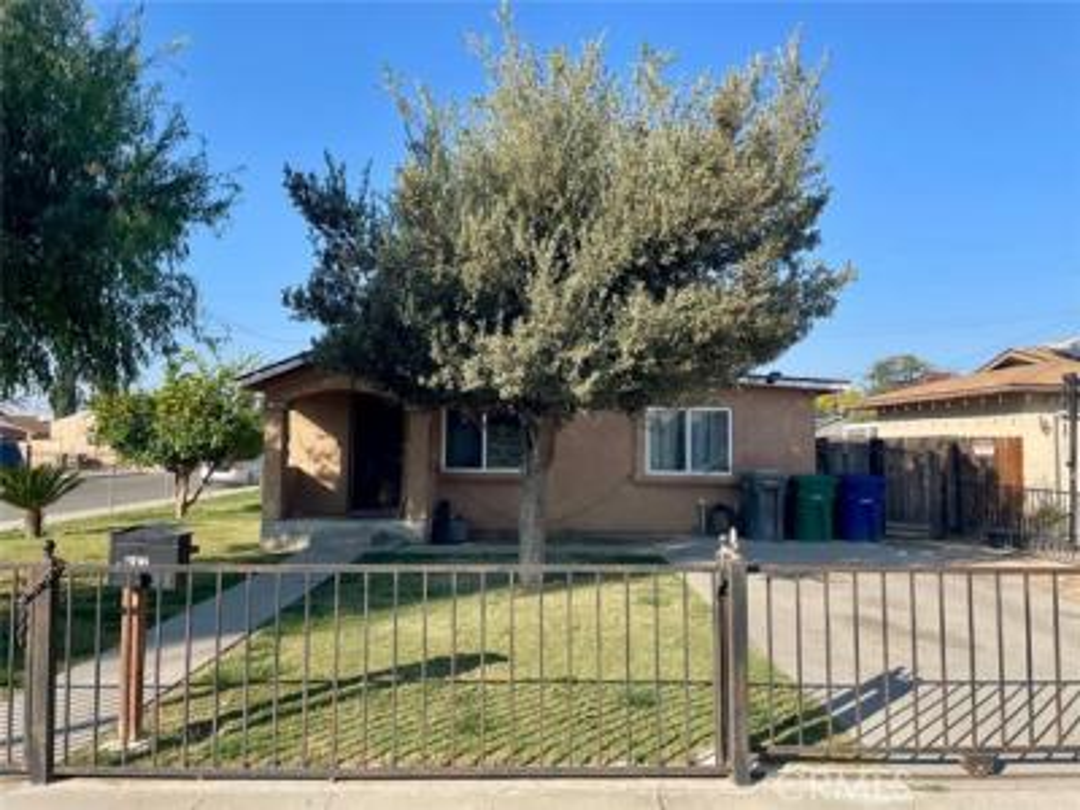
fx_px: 811
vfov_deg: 53.1
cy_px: 405
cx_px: 540
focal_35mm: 26
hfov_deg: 67.3
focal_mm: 4.2
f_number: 1.6
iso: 32
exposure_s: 1/1855
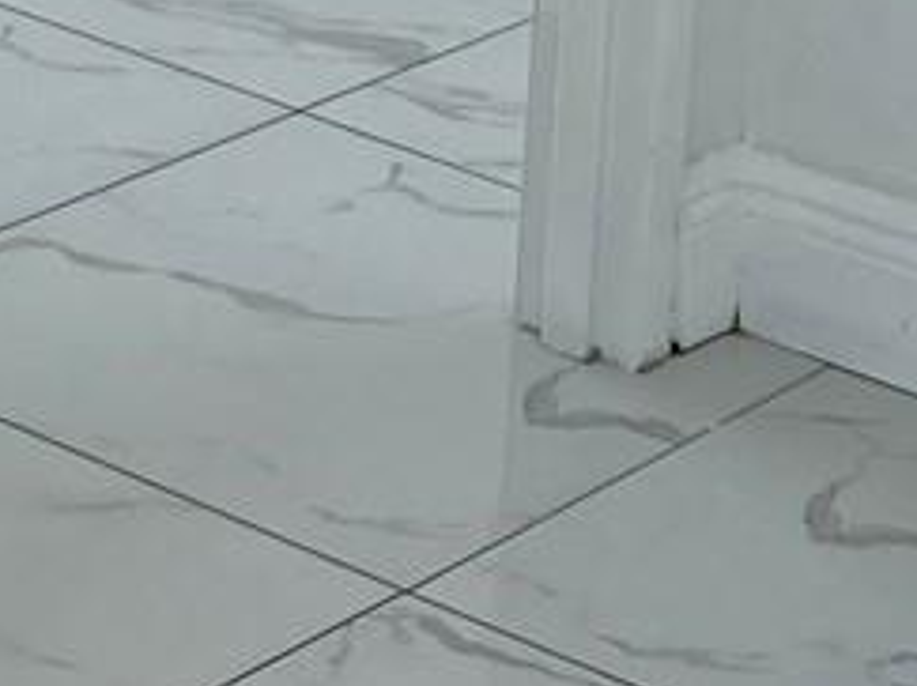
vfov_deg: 7.7
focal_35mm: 171
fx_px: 4528
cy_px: -1285
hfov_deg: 11.6
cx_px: 589
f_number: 1.5
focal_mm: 5.7
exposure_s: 1/230
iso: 40
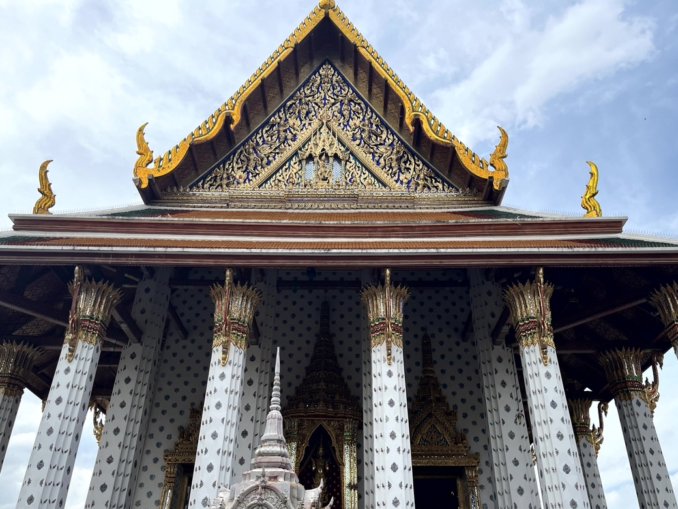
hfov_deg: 60.0
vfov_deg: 46.7
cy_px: 287
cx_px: 343
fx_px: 588
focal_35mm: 30
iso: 50
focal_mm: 5.1
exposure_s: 1/3413
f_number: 1.6
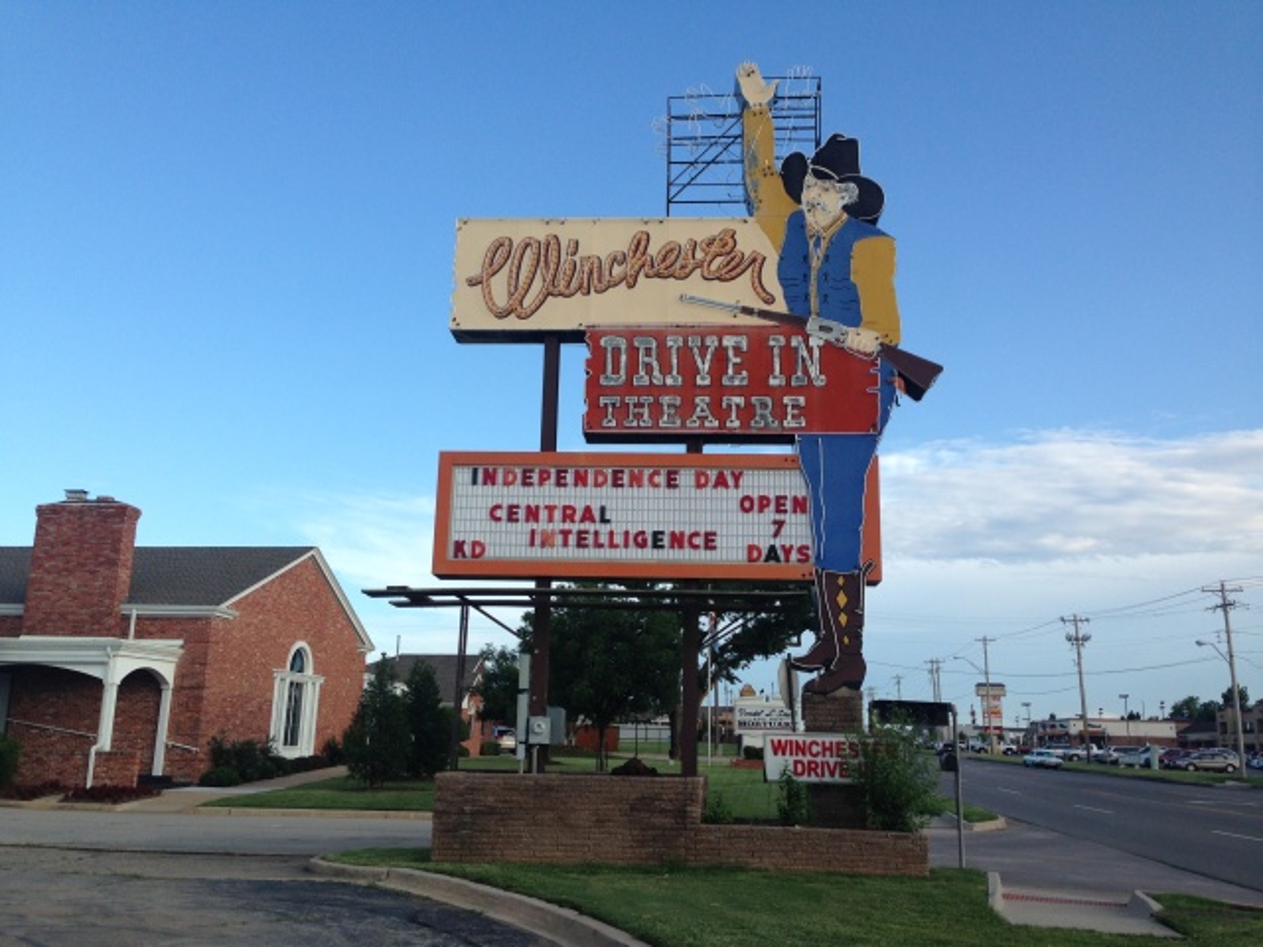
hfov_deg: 55.4
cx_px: 632
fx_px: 1204
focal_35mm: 33
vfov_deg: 42.9
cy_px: 474
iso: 50
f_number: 2.4
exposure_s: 1/713
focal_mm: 4.12
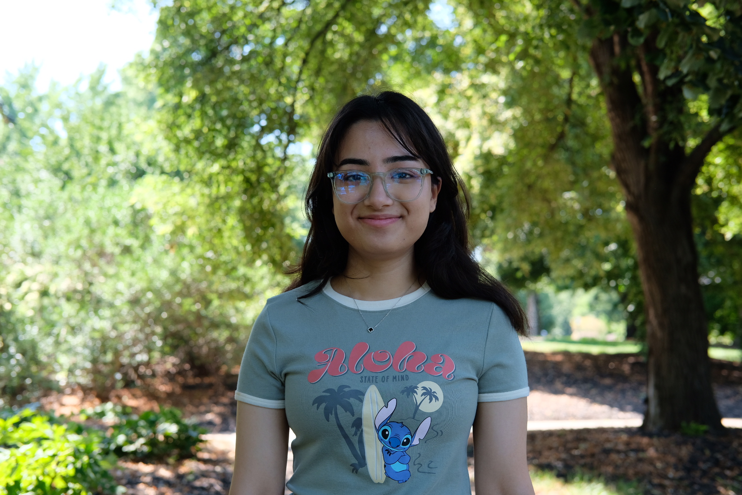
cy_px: 248
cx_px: 371
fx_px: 1092
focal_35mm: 53
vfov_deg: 25.5
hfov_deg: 37.5
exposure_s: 1/240
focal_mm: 35
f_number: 4
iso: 400
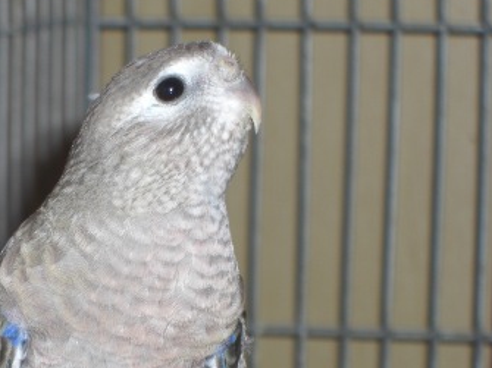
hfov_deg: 9.1
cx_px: 65
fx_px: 3097
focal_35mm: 218
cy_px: 306
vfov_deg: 6.8
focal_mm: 23.7
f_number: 5.1
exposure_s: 1/60
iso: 80
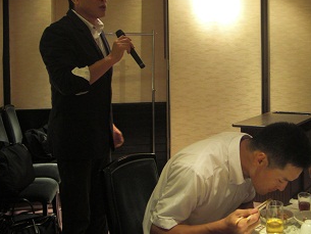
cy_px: 67
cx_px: 212
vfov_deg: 25.9
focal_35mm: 56
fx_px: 503
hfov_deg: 34.0
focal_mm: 6.9
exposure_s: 1/20
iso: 200
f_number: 3
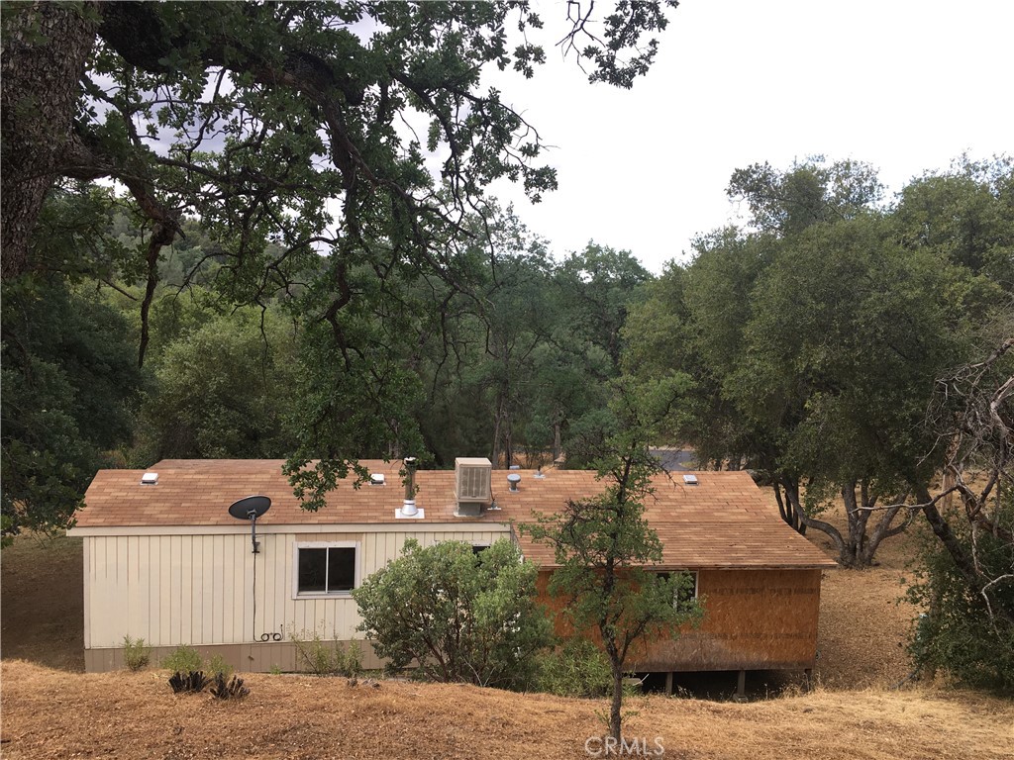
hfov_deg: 61.7
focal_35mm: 29
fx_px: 849
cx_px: 507
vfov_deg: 48.2
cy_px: 380
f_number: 2.2
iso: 25
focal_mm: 4.15
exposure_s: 1/316
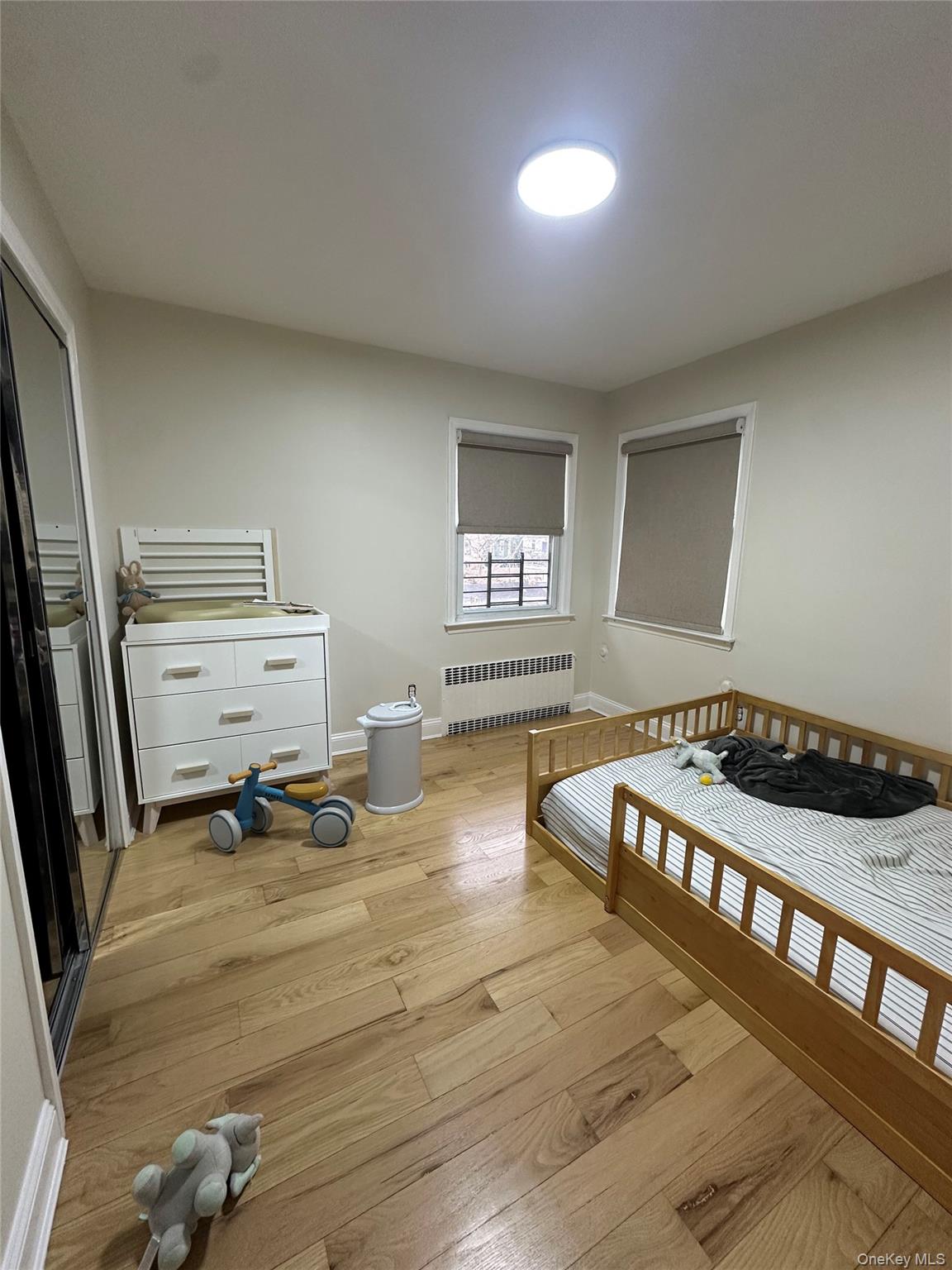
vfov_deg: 102.1
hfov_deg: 85.7
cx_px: 476
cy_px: 635
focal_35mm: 14
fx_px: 513
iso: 200
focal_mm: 2.22
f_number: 2.2
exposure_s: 1/60
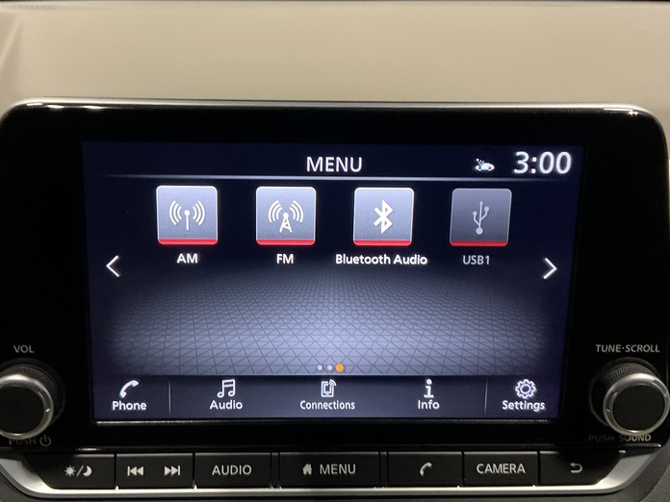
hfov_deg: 46.8
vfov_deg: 35.9
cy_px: 215
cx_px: 310
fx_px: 774
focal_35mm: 40
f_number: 1.8
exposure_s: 1/60
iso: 125
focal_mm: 3
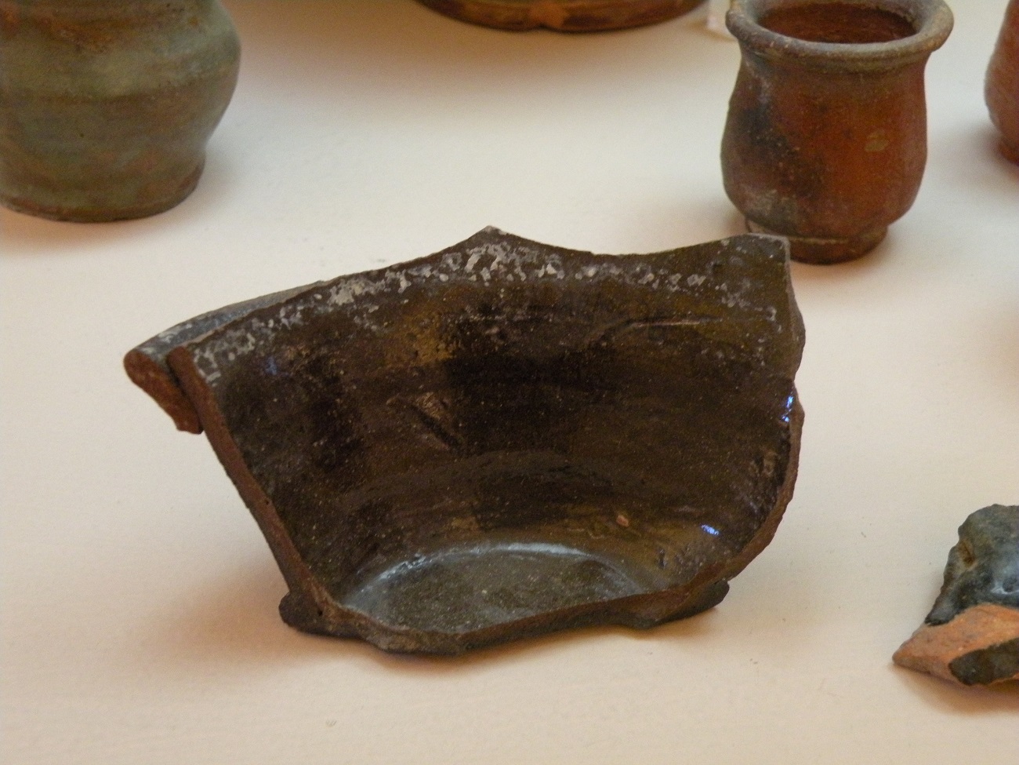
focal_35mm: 56
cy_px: 382
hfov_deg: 34.3
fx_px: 1648
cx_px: 510
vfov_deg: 26.1
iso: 400
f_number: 3.5
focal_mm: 9.8
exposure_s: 1/20.3
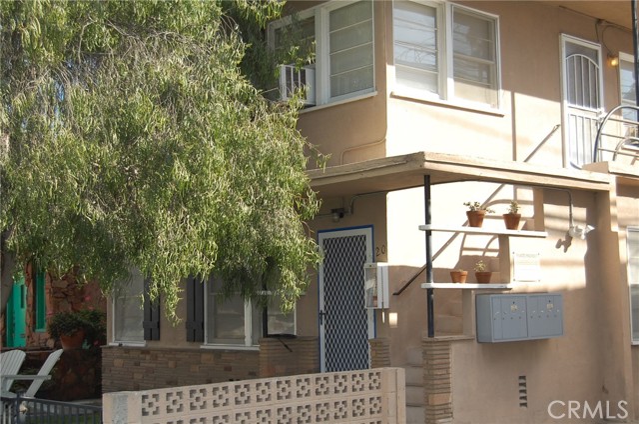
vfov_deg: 23.7
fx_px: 1010
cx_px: 320
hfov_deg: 35.1
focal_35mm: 57
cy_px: 212
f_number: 5.6
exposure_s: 1/500
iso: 280
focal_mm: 38
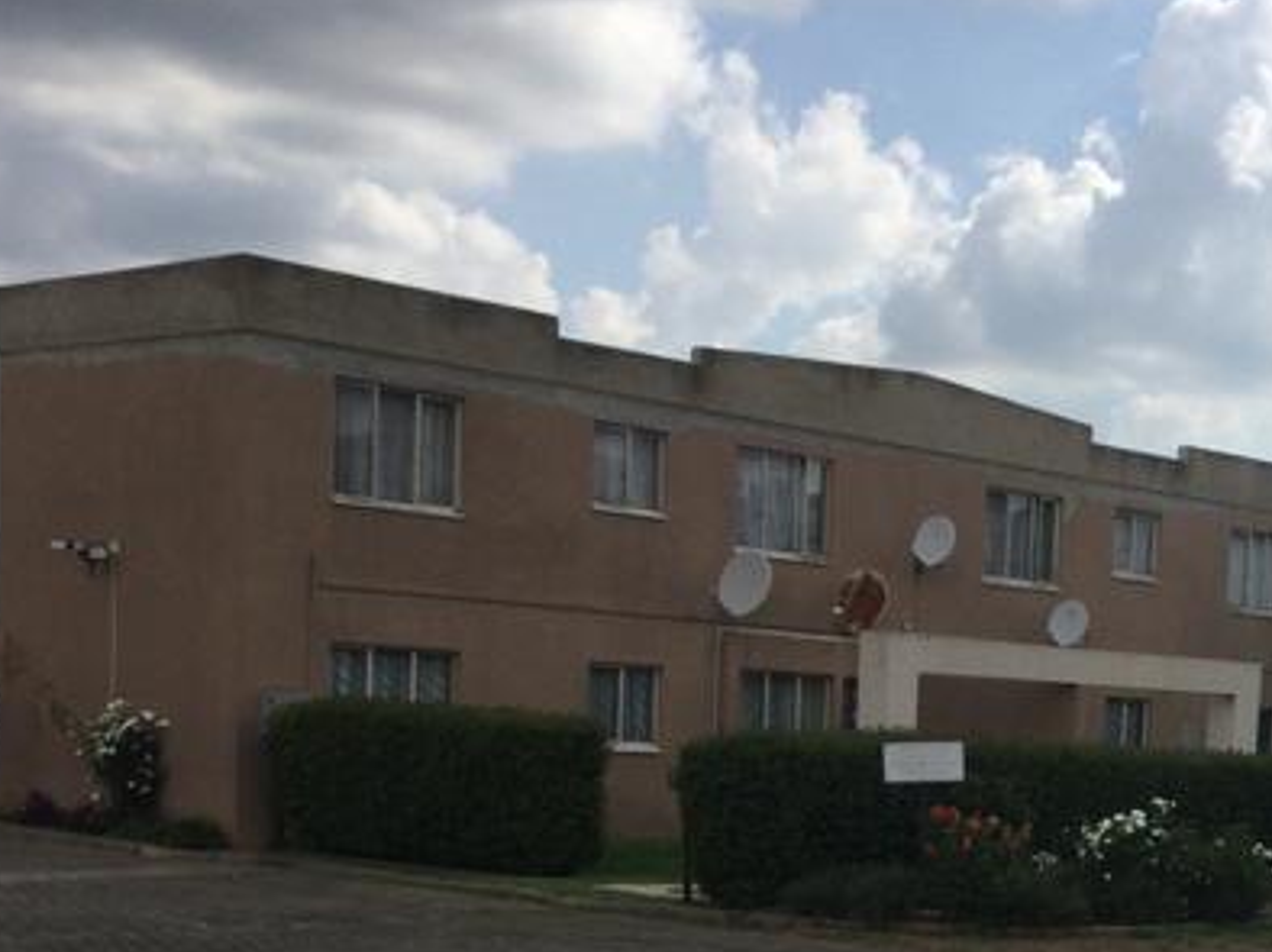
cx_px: 1240
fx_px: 2314
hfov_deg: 29.0
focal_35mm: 63
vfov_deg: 22.4
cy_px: 949
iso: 25
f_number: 2.4
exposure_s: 1/1773
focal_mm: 3.3
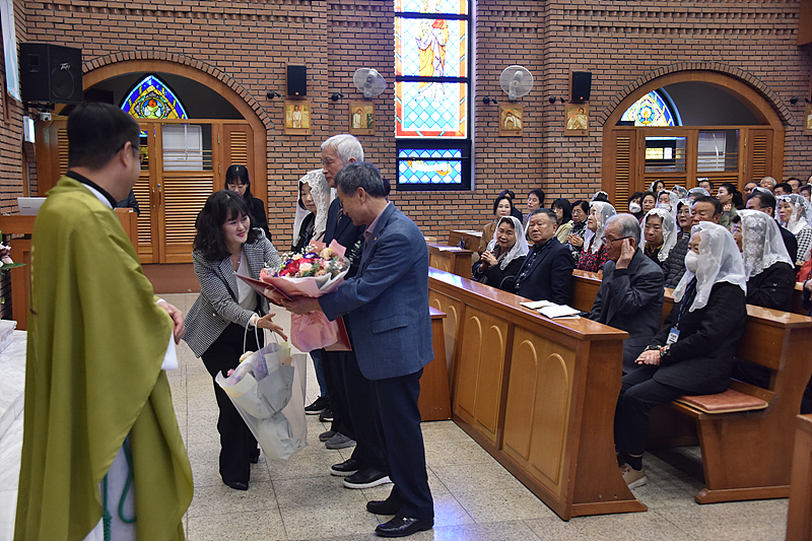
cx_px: 406
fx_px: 947
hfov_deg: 46.4
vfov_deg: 31.9
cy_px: 270
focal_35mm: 42
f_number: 4
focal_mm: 42
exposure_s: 1/125
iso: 2500
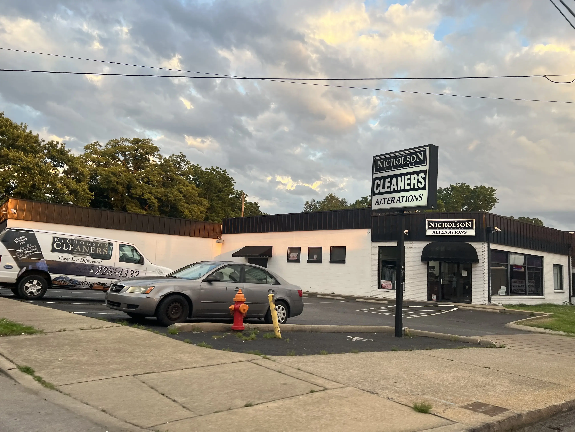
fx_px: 432
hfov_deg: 67.3
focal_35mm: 26
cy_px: 216
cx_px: 288
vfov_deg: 53.1
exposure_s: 1/313
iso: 50
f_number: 1.5
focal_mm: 5.7
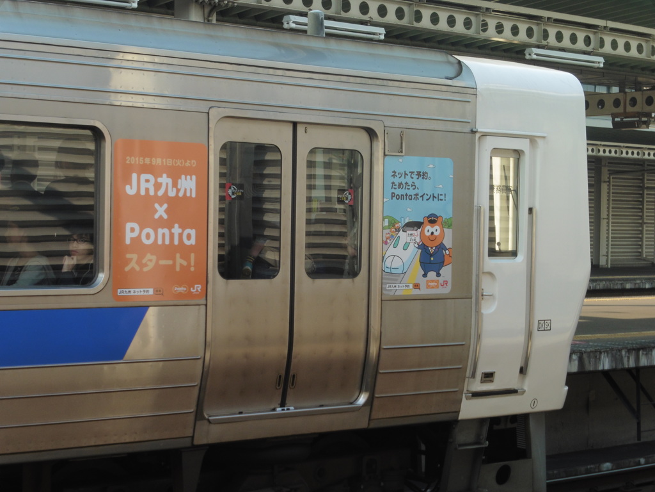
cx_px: 328
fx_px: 1495
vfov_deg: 18.7
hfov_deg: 24.7
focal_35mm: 79
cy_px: 246
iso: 100
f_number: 5.1
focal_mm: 14.2
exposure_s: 1/125
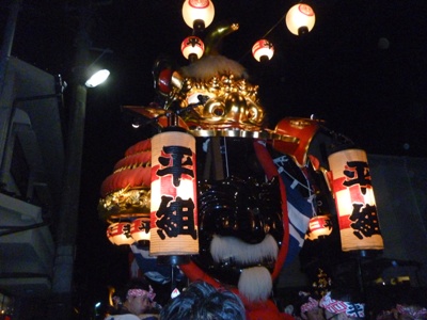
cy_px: 160
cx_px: 214
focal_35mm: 28
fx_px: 345
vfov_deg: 49.7
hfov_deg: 63.4
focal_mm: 5
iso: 640
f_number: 3.1
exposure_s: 1/60
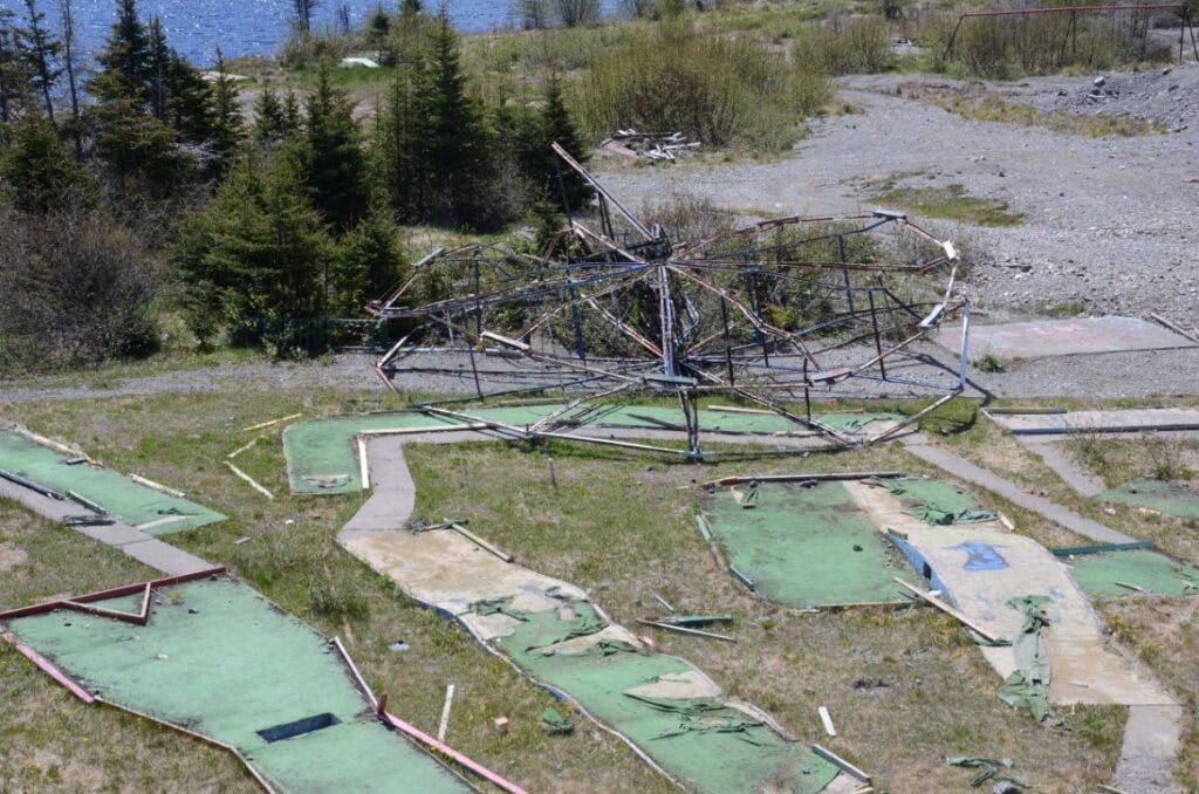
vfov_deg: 20.1
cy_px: 397
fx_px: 2243
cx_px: 600
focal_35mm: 68
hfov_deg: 29.9
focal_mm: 45
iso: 640
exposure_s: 1/500
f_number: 9
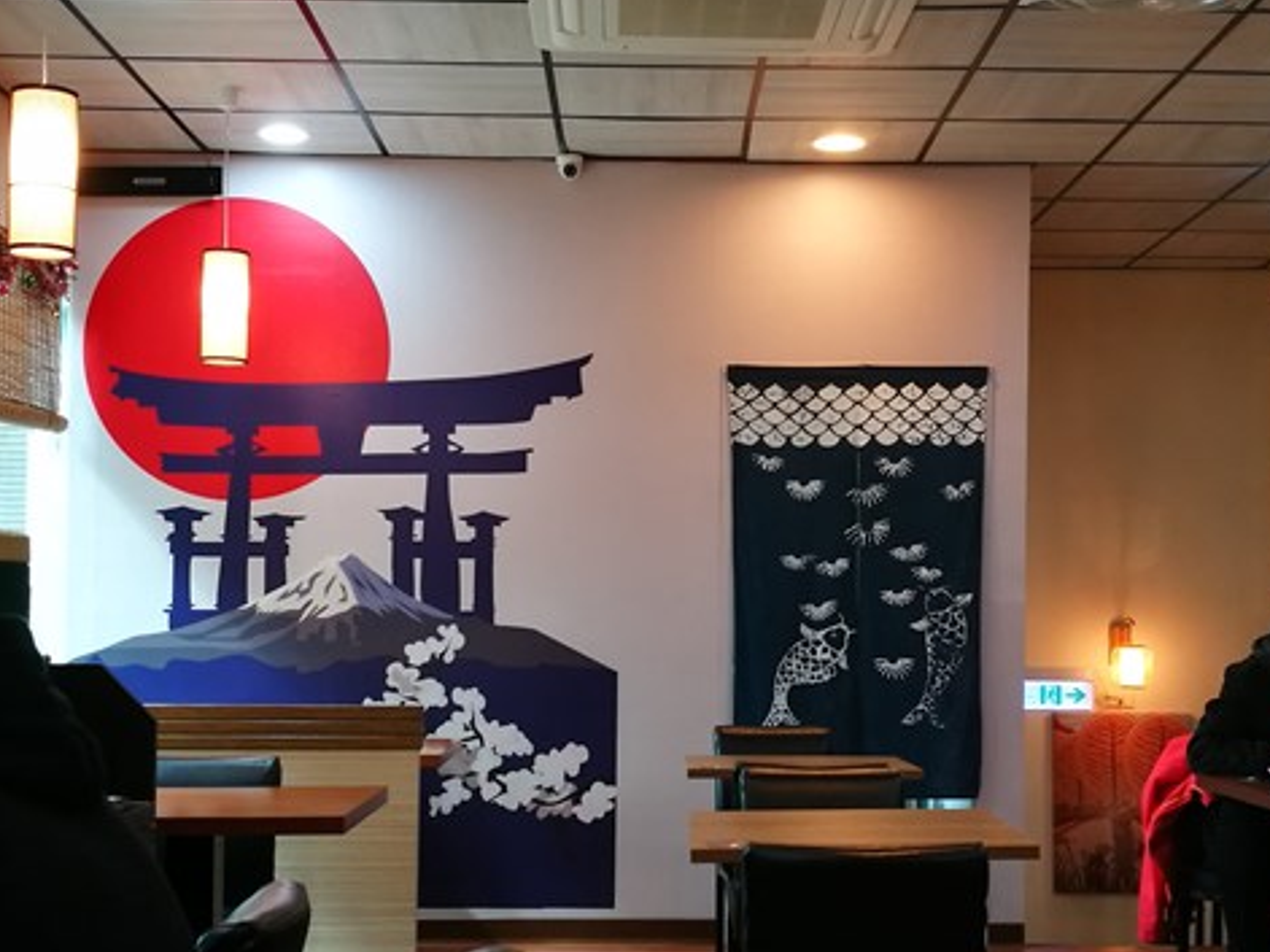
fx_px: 2017
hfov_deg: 34.9
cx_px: 685
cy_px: 561
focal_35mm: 55
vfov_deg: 26.5
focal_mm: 4.5
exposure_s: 1/30
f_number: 2.2
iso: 160
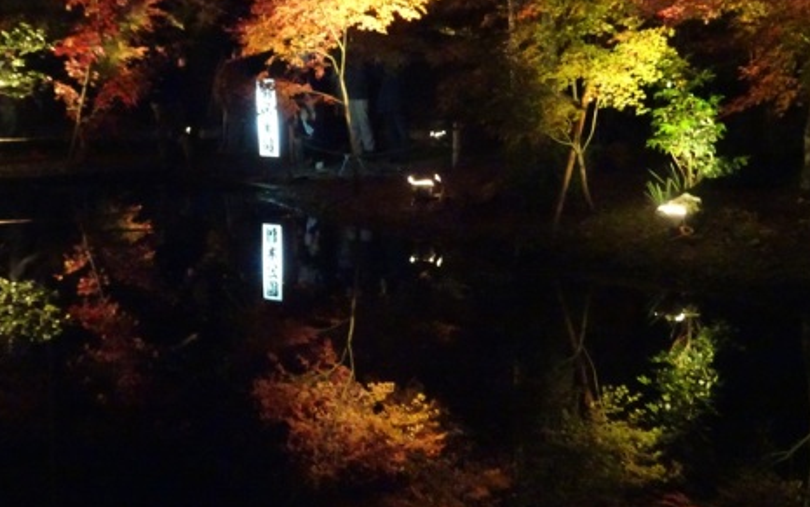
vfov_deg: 22.7
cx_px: 429
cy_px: 187
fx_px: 1259
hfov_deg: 35.7
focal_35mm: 57
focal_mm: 8.51
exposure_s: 1/13
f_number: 4.5
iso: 3200
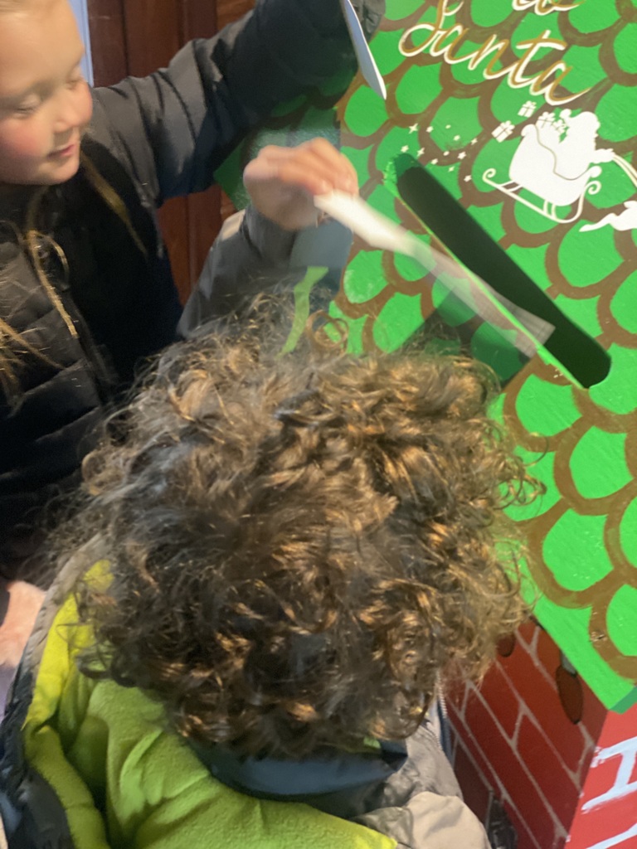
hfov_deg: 28.0
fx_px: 1276
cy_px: 424
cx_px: 318
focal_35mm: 52
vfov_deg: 36.8
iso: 400
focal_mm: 6
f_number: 2
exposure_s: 1/24
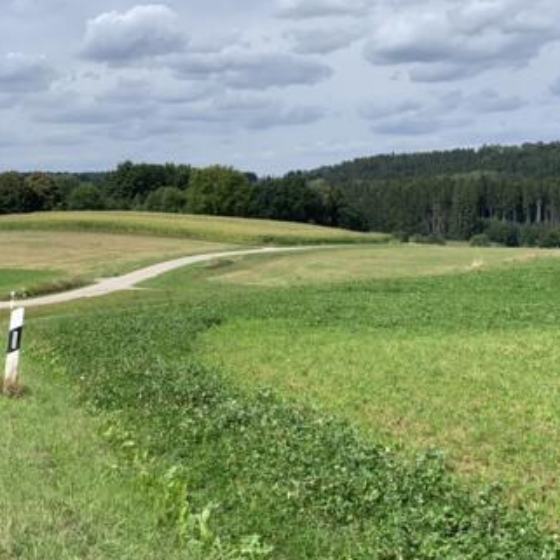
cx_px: 284
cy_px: 255
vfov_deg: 27.3
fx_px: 1153
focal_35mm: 63
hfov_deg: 27.3
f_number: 2.4
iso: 16
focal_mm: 6
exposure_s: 1/1295
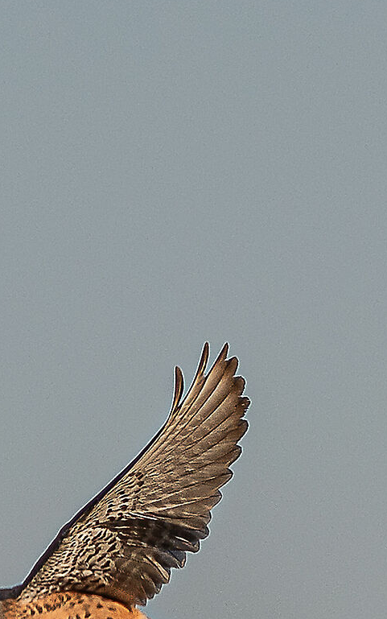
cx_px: 23
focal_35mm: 954
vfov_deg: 2.2
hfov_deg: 1.4
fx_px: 16090
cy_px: 633
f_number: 5.6
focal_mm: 200
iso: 125
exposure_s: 1/1600
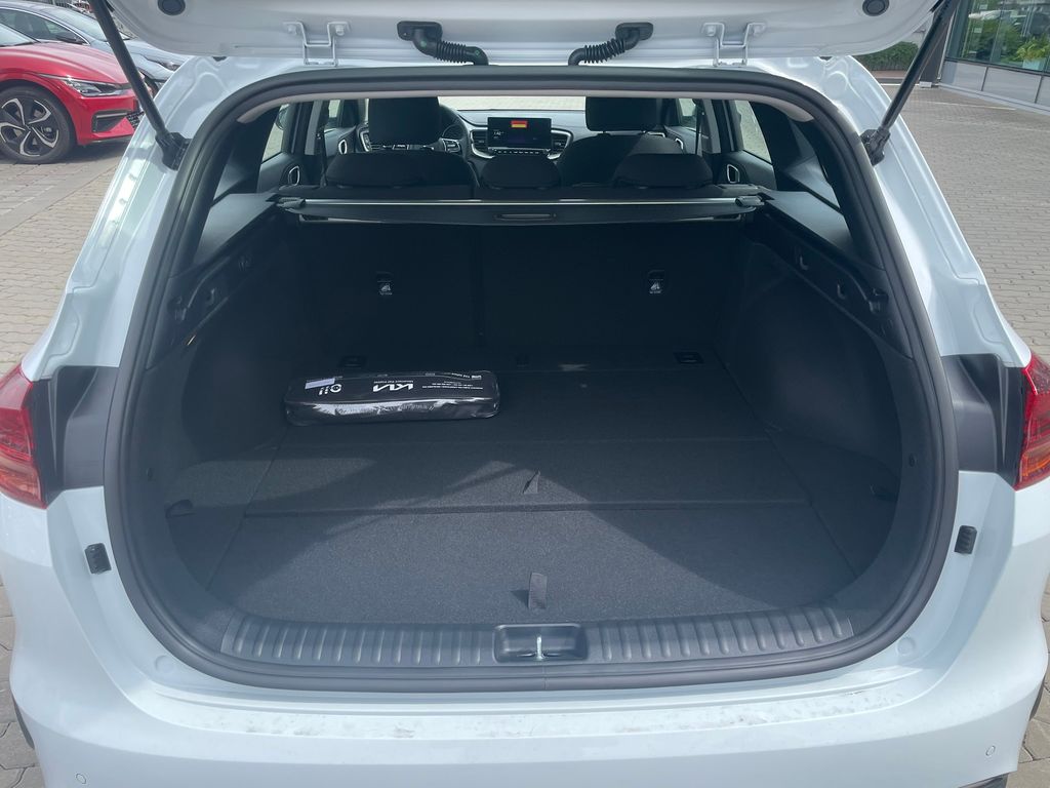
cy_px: 394
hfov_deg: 67.3
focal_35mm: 26
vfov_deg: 53.1
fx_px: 789
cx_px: 525
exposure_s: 1/1072
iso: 32
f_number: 1.6
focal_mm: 4.2
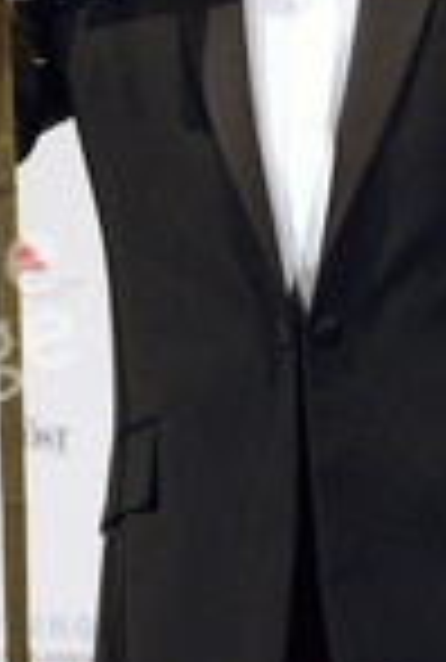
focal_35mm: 179
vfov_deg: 11.4
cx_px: 338
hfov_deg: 7.7
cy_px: 117
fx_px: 3303
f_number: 4
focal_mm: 44
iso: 800
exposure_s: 1/125
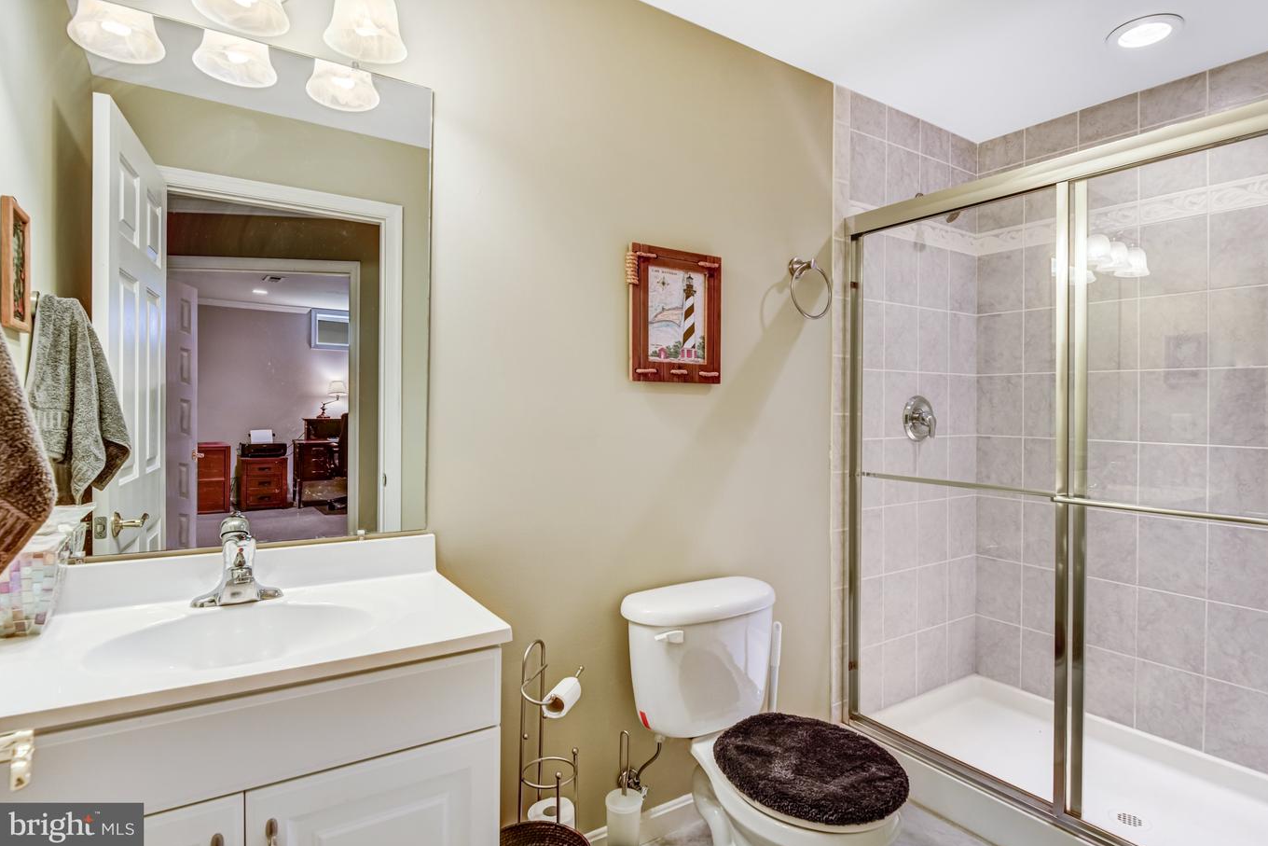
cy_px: 402
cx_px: 669
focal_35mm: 18
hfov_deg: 89.9
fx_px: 634
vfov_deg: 67.4
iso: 400
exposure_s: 1/20
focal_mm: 17
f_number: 8
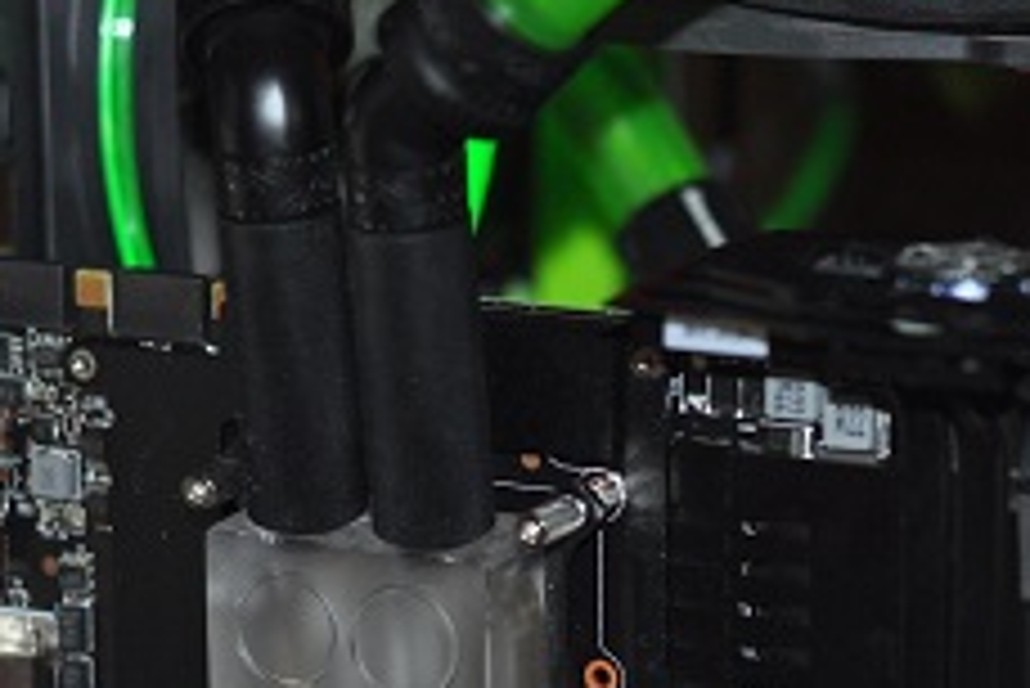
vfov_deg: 9.3
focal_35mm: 147
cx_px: 760
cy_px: 576
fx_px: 4208
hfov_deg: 13.9
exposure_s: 1/60
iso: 720
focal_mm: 50
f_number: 2.8
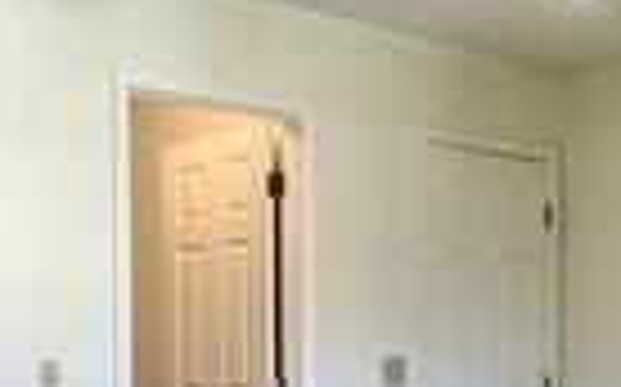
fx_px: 1082
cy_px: 414
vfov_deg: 19.5
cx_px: 356
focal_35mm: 64
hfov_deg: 32.0
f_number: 1.8
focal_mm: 1.57
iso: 160
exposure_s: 1/120
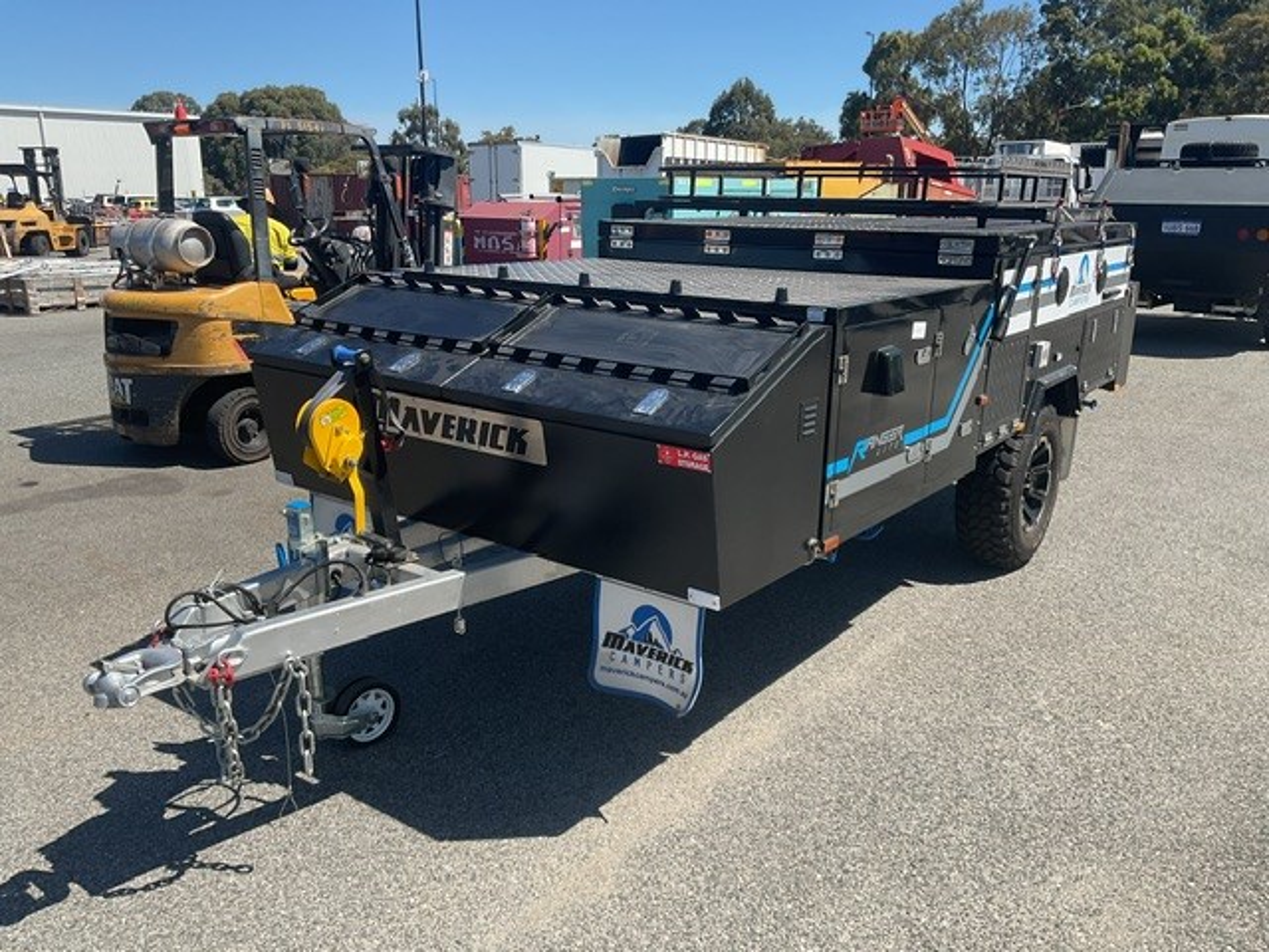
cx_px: 634
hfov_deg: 61.7
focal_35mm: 29
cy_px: 476
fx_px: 1063
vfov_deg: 48.2
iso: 16
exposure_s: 1/1534
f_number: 1.8
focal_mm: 3
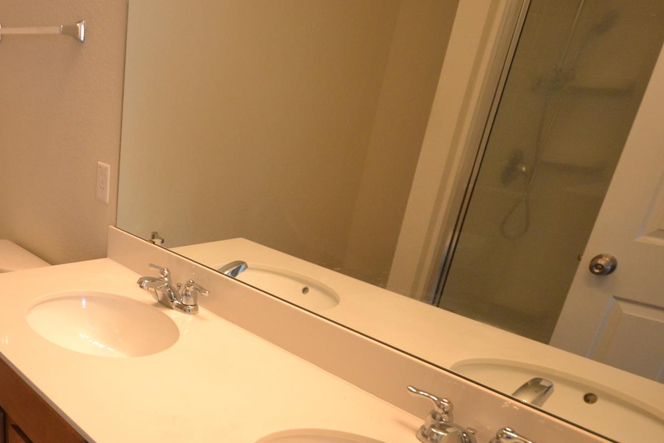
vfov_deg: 39.3
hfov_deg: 52.6
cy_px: 321
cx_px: 106
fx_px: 606
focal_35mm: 33
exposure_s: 1/60
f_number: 4.5
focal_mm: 13
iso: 1100
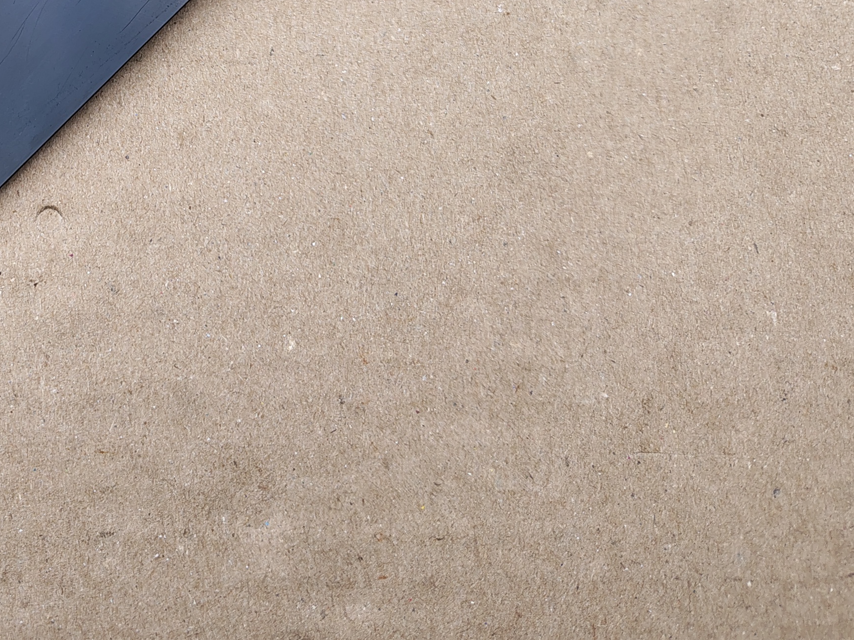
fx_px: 1406
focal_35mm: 57
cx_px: -57
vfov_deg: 23.7
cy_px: -100
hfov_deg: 30.6
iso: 100
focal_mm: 5.56
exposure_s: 1/673
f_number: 1.8
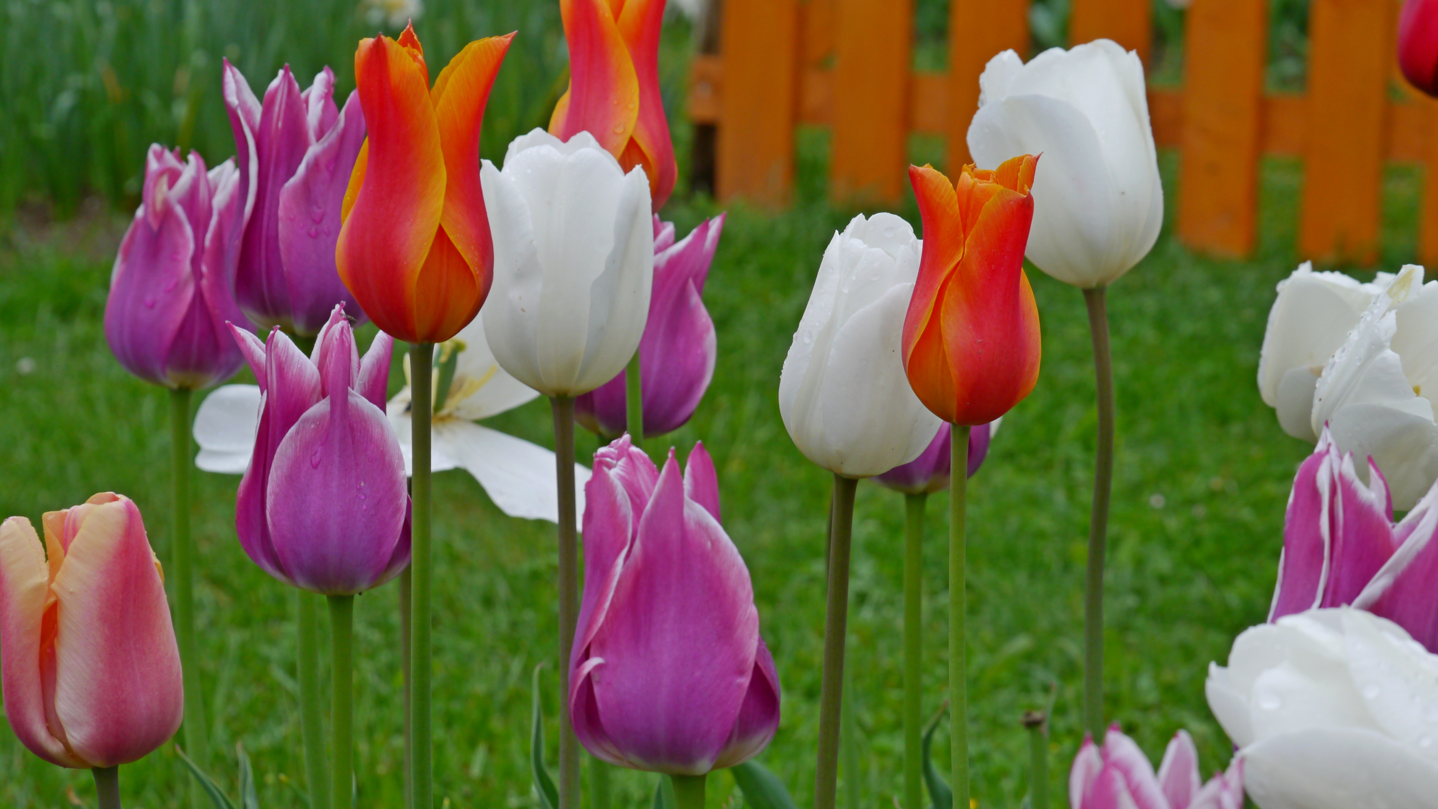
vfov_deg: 9.1
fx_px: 5109
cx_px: 714
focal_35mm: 134
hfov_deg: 16.0
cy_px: 367
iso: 250
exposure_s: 1/125
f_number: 10
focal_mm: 61
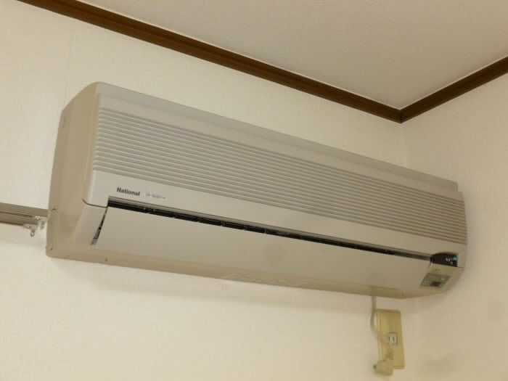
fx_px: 602
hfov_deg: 45.8
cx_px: 254
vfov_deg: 35.1
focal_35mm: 41
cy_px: 190
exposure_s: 1/60
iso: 400
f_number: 3.8
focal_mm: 7.4
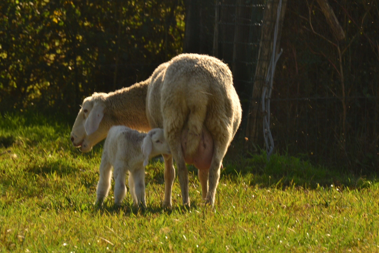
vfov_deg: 1.7
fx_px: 8443
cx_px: 184
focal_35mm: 802
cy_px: 133
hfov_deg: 2.6
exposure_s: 1/125
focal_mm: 500
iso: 200
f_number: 20
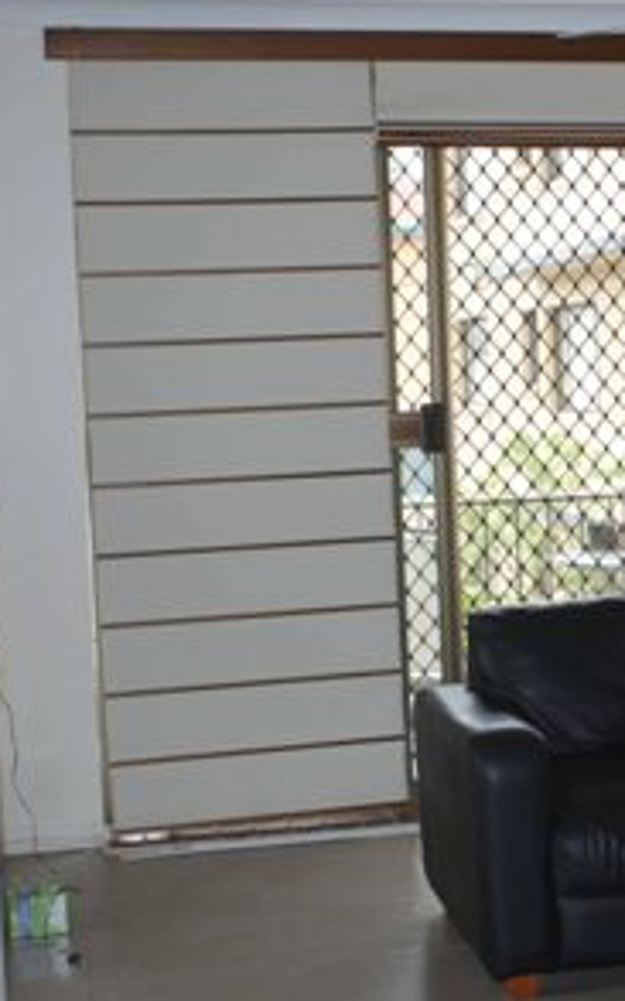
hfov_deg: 17.9
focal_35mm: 70
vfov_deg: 29.4
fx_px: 1909
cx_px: 693
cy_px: 502
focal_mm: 30
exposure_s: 1/60
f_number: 5.6
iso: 160
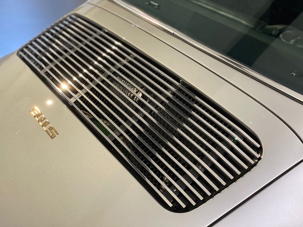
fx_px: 455
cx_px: 152
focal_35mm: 52
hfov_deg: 36.8
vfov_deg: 28.0
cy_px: 114
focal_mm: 6
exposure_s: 1/40
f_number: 2
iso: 320
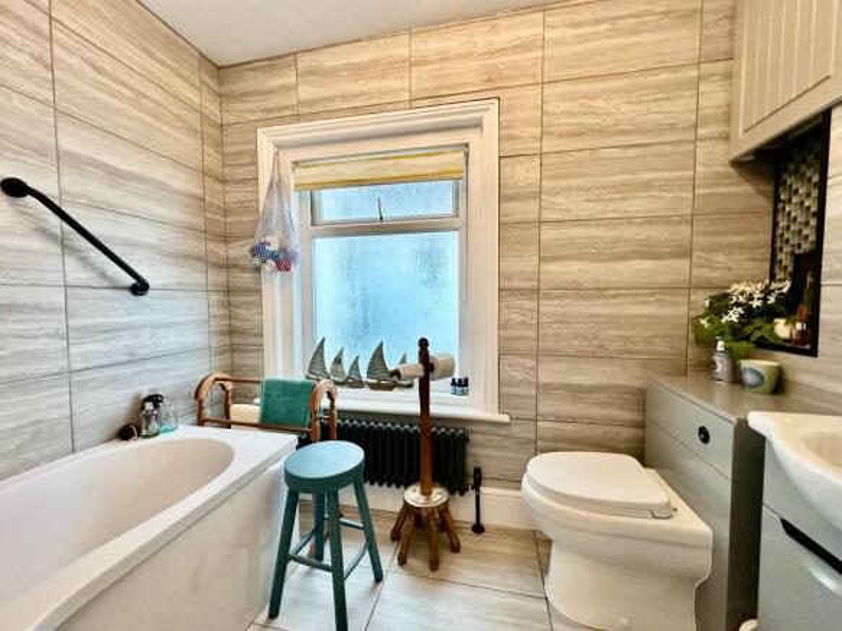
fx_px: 340
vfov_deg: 85.7
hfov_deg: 102.1
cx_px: 421
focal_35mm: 14
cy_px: 316
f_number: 2.2
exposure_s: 1/50
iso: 250
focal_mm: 2.22
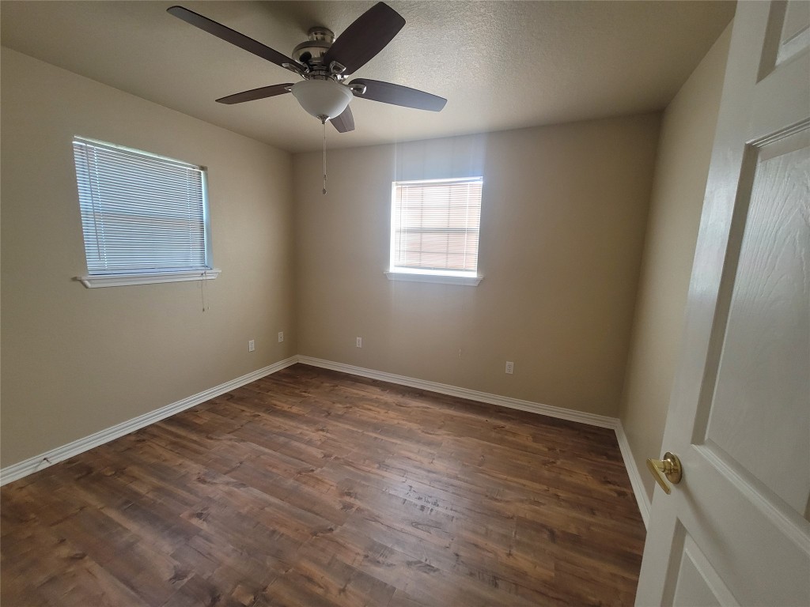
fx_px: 304
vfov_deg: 89.9
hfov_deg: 106.2
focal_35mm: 13
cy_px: 304
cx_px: 405
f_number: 2.2
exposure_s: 1/59
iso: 320
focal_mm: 2.2
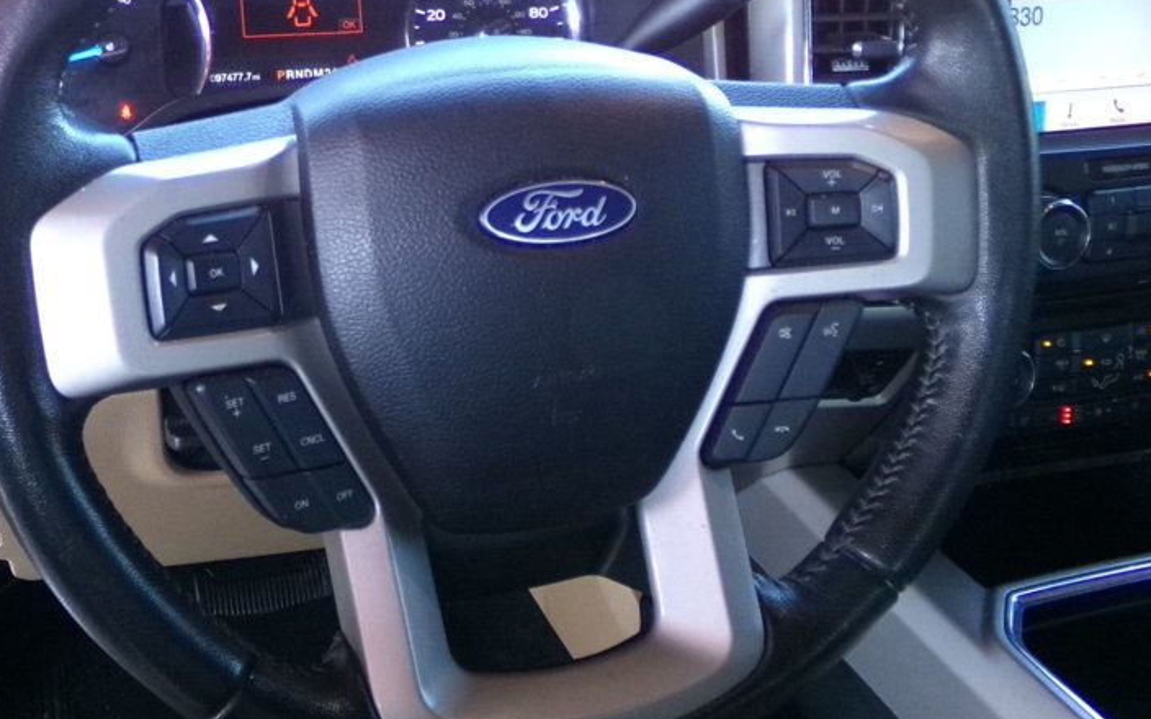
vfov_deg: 34.3
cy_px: 271
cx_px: 320
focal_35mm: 37
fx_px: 1161
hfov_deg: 51.0
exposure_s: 1/60
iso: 607
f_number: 3.7
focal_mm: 4.3
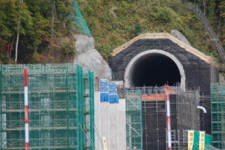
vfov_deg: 4.8
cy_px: 86
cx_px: 131
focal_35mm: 286
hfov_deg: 7.2
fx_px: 1784
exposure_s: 1/500
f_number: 6
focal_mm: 145
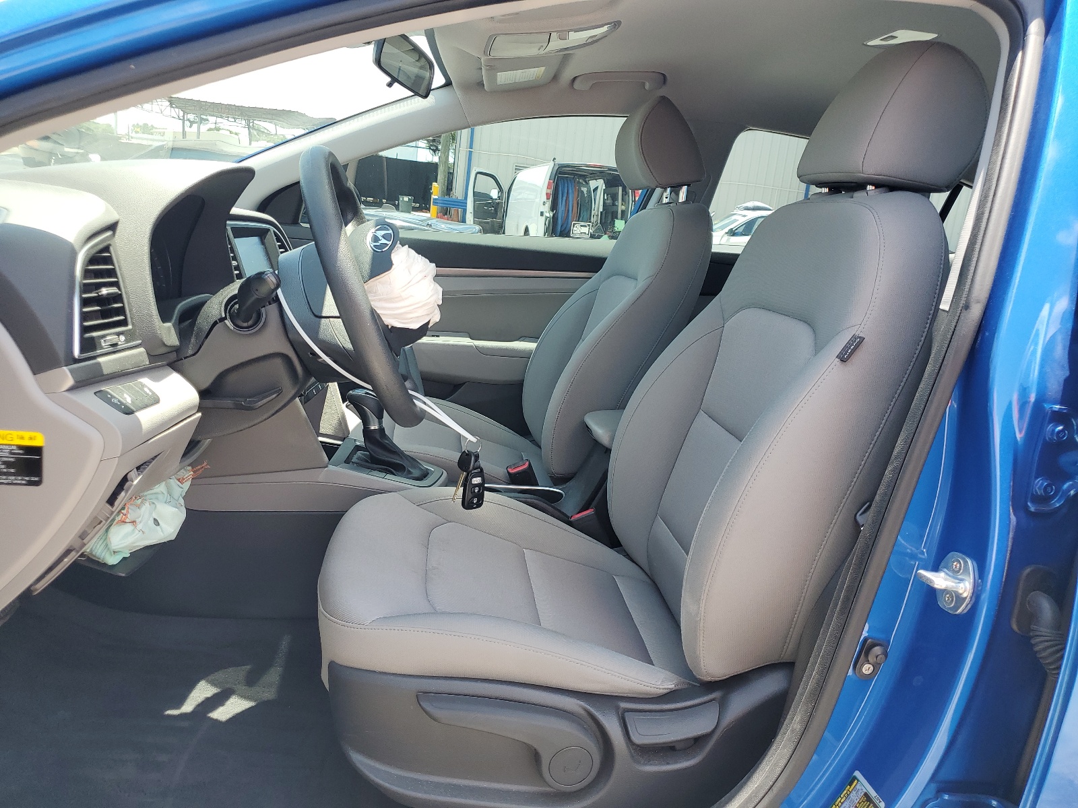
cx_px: 539
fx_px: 810
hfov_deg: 67.3
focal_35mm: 26
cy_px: 404
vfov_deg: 53.1
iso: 50
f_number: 1.5
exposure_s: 1/400
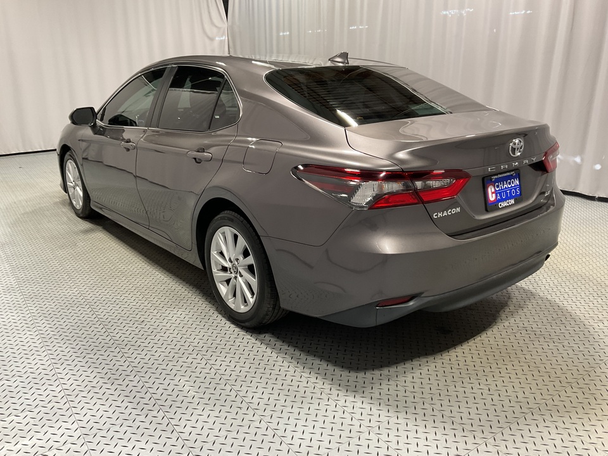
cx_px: 304
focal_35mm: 29
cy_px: 228
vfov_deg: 48.2
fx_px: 509
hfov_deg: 61.7
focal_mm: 3
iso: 64
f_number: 1.8
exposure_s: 1/50
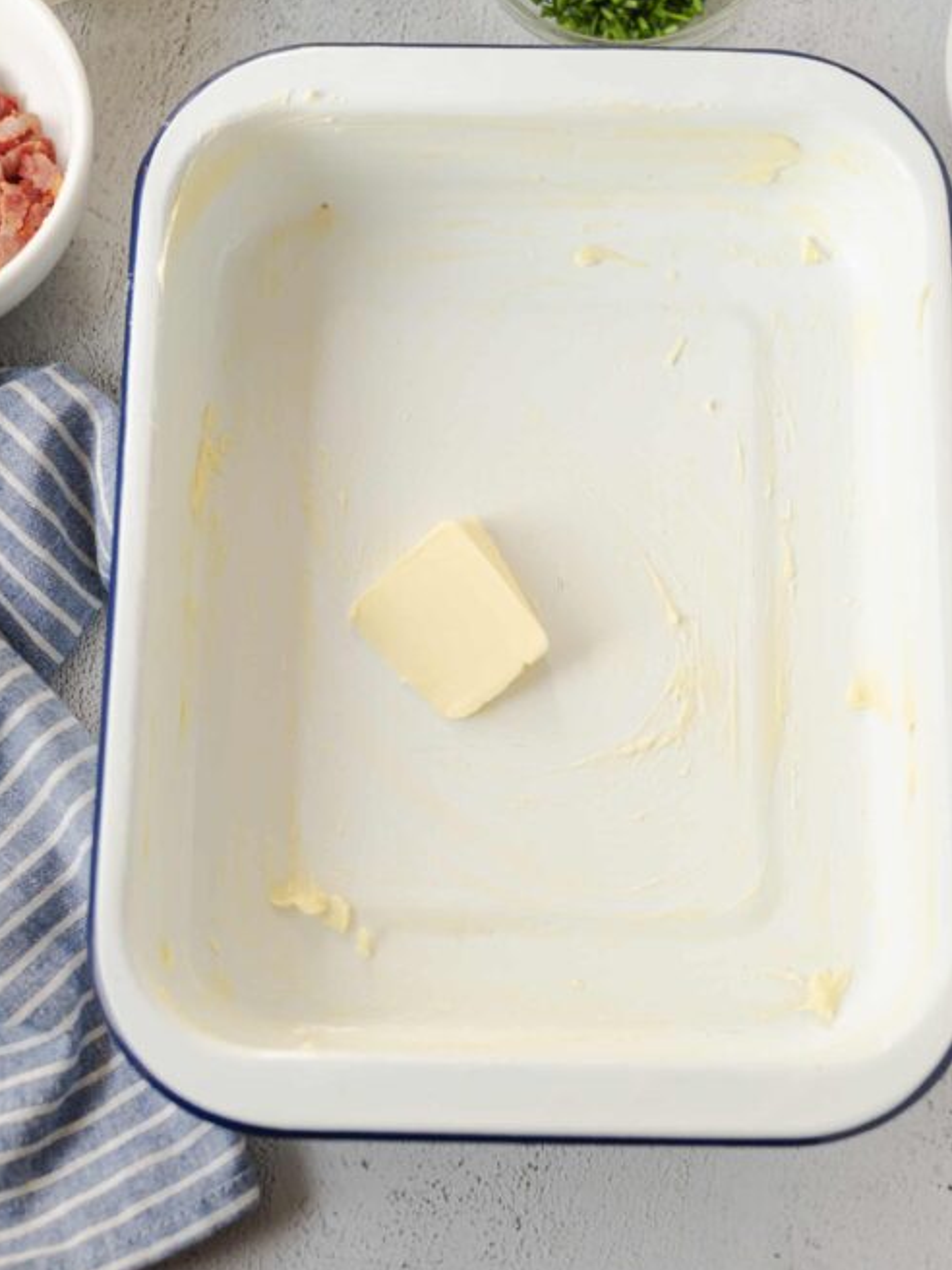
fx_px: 2017
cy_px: 621
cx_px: 479
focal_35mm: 55
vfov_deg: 34.9
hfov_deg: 26.6
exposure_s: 1/80
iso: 125
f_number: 4
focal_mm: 50
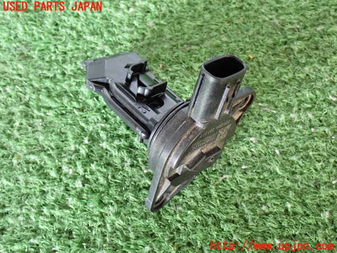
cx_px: 168
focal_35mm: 54
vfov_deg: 27.0
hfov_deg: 35.5
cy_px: 126
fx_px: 526
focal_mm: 9.65
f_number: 3.3
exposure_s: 1/40
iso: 800
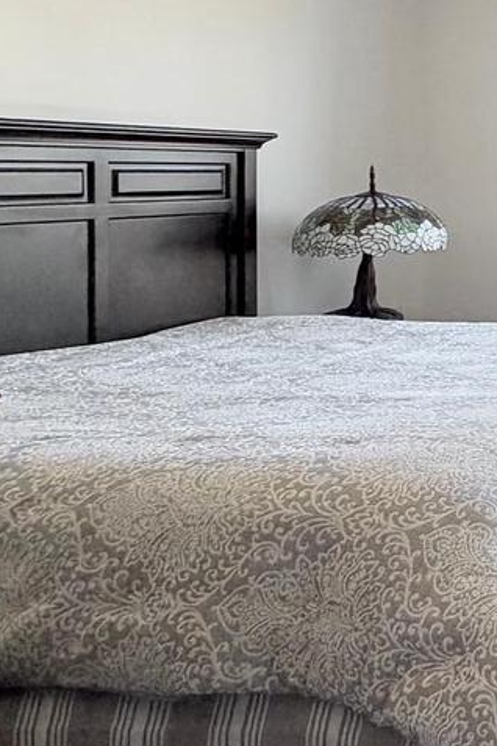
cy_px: 185
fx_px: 911
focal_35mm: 44
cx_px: 994
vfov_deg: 43.1
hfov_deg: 18.9
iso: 250
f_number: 2.2
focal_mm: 2.22
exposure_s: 1/121
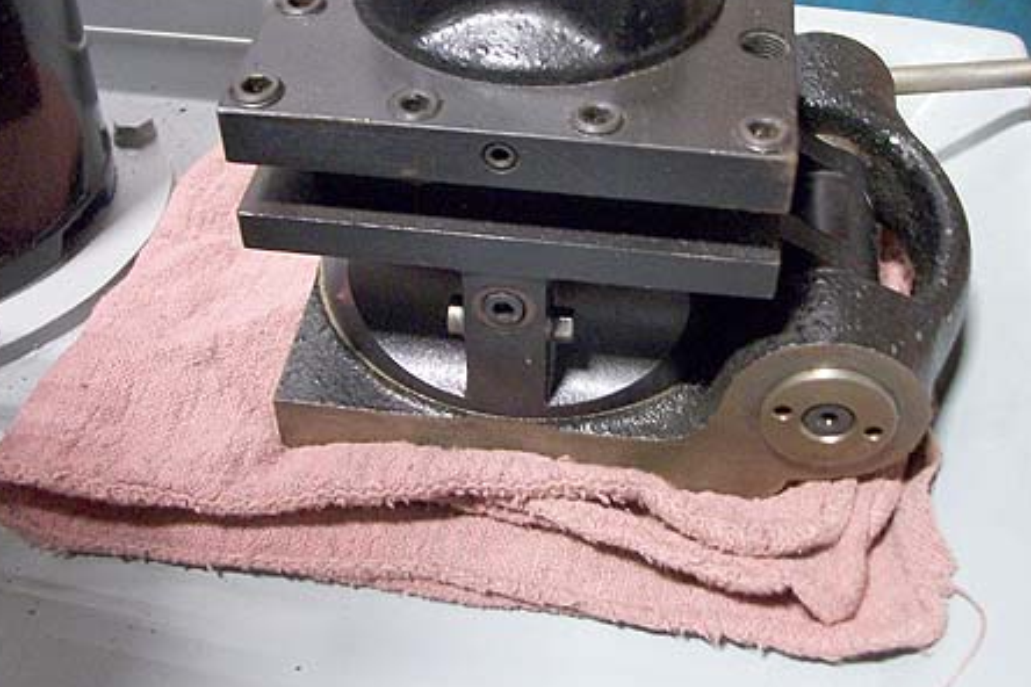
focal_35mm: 45
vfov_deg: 29.8
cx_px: 550
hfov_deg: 43.6
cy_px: 269
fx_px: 1289
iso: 245
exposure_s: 1/8
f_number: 2.9
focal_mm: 5.7
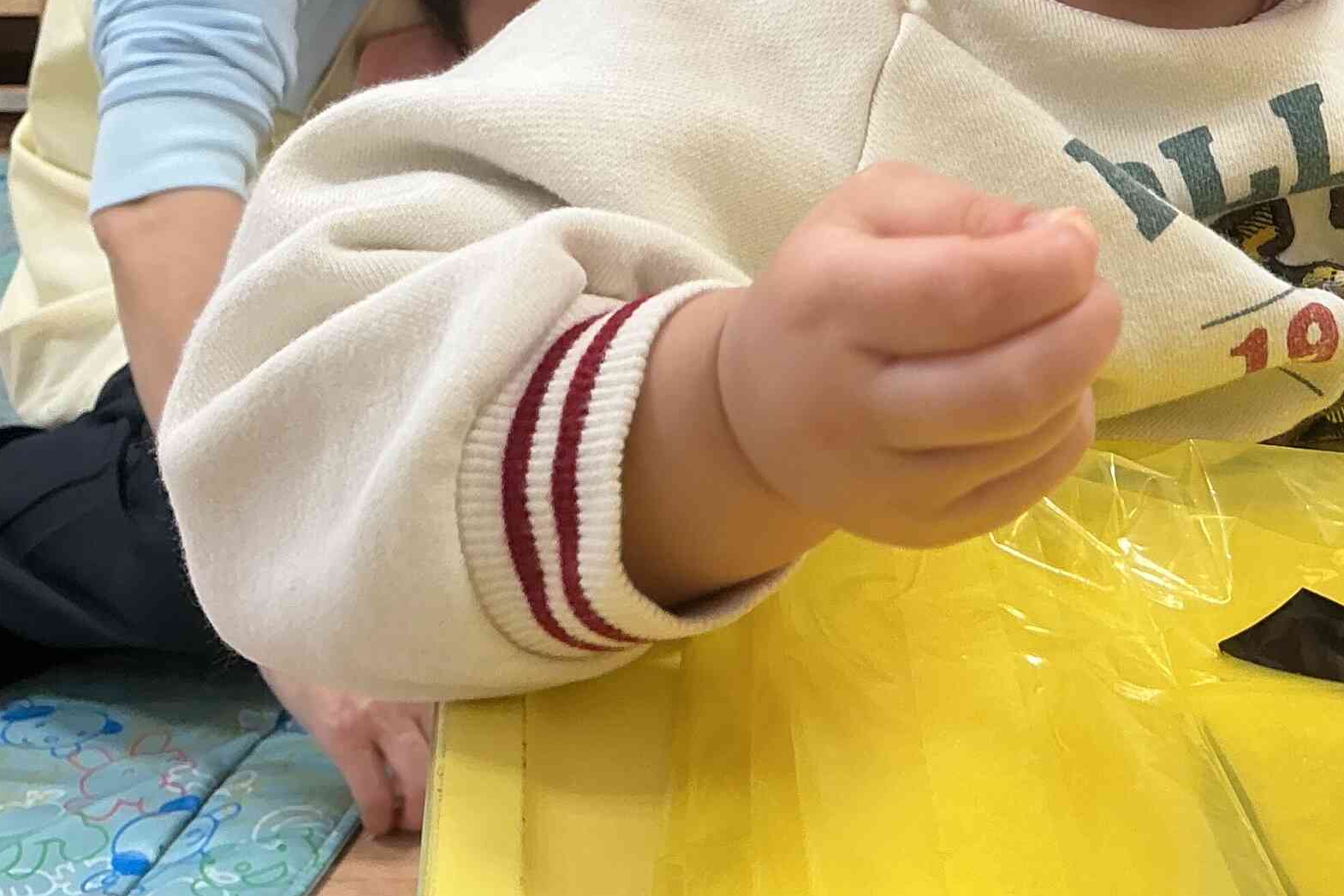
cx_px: 1245
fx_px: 2314
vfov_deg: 21.0
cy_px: -35
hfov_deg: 30.7
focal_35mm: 62
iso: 40
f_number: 1.8
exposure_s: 1/60
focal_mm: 3
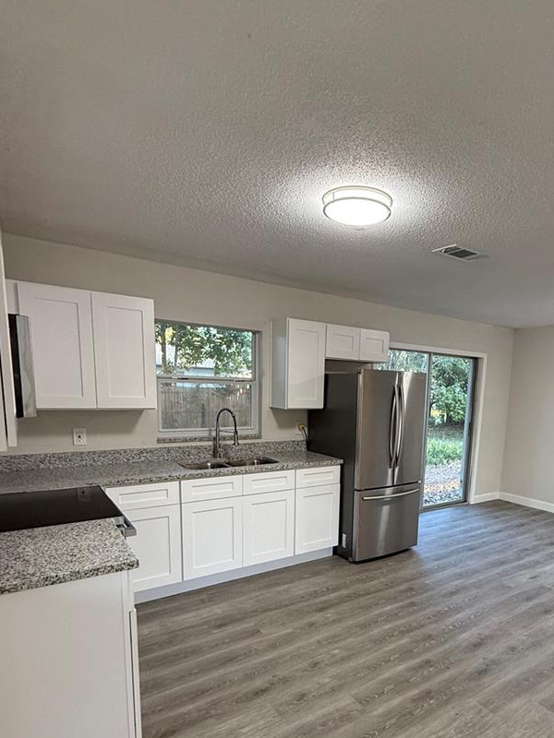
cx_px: 355
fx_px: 448
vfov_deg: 77.6
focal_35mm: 21
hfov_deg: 62.3
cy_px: 461
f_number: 2.2
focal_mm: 2.22
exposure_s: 1/120
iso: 320
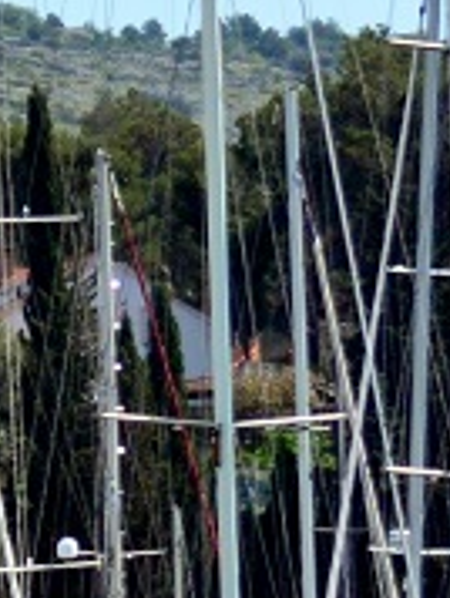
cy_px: 536
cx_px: -207
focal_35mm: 565
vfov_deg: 3.5
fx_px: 9770
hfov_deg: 2.6
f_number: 4.5
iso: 900
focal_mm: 70
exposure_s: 1/8000
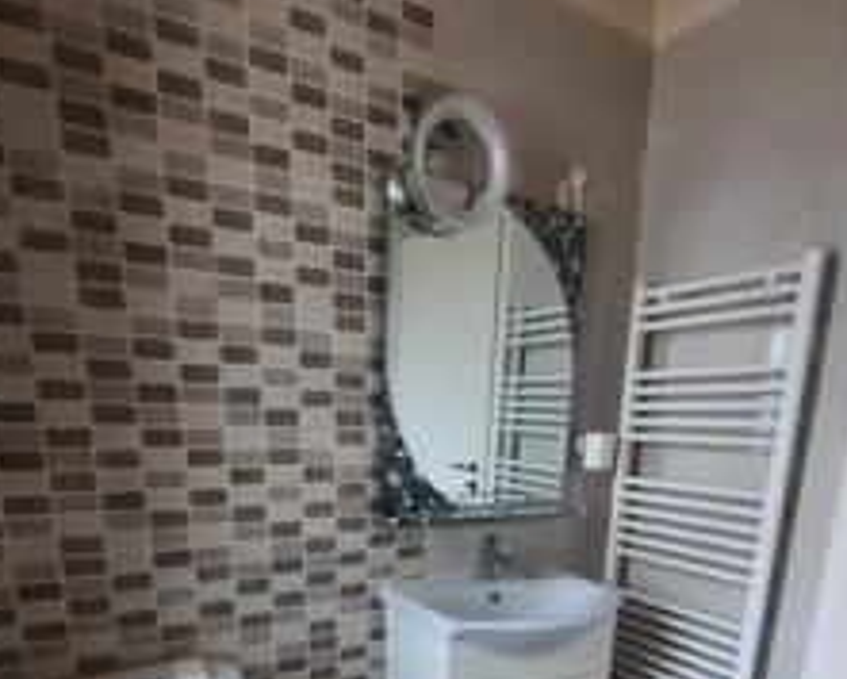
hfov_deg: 72.6
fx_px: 577
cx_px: 425
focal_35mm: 23
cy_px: 579
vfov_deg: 54.9
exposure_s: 1/30
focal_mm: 1.74
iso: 160
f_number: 2.2
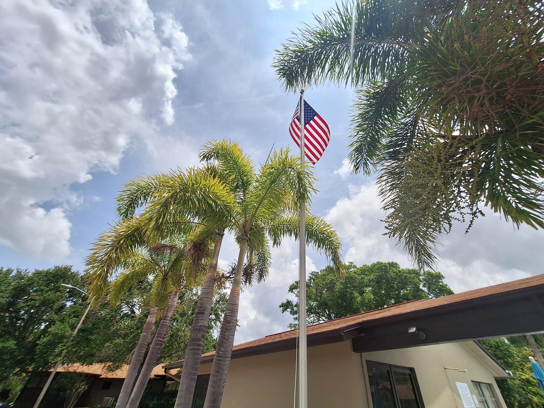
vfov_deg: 85.5
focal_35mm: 14
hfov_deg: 102.0
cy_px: 189
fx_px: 220
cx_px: 283
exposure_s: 1/3571
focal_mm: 1.74
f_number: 2.2
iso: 40
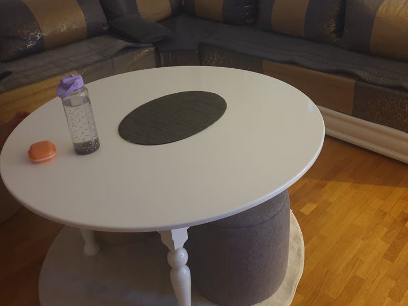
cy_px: 113
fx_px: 401
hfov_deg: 53.2
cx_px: 261
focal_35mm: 34
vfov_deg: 41.5
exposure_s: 1/10
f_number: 1.5
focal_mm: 4.3
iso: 320
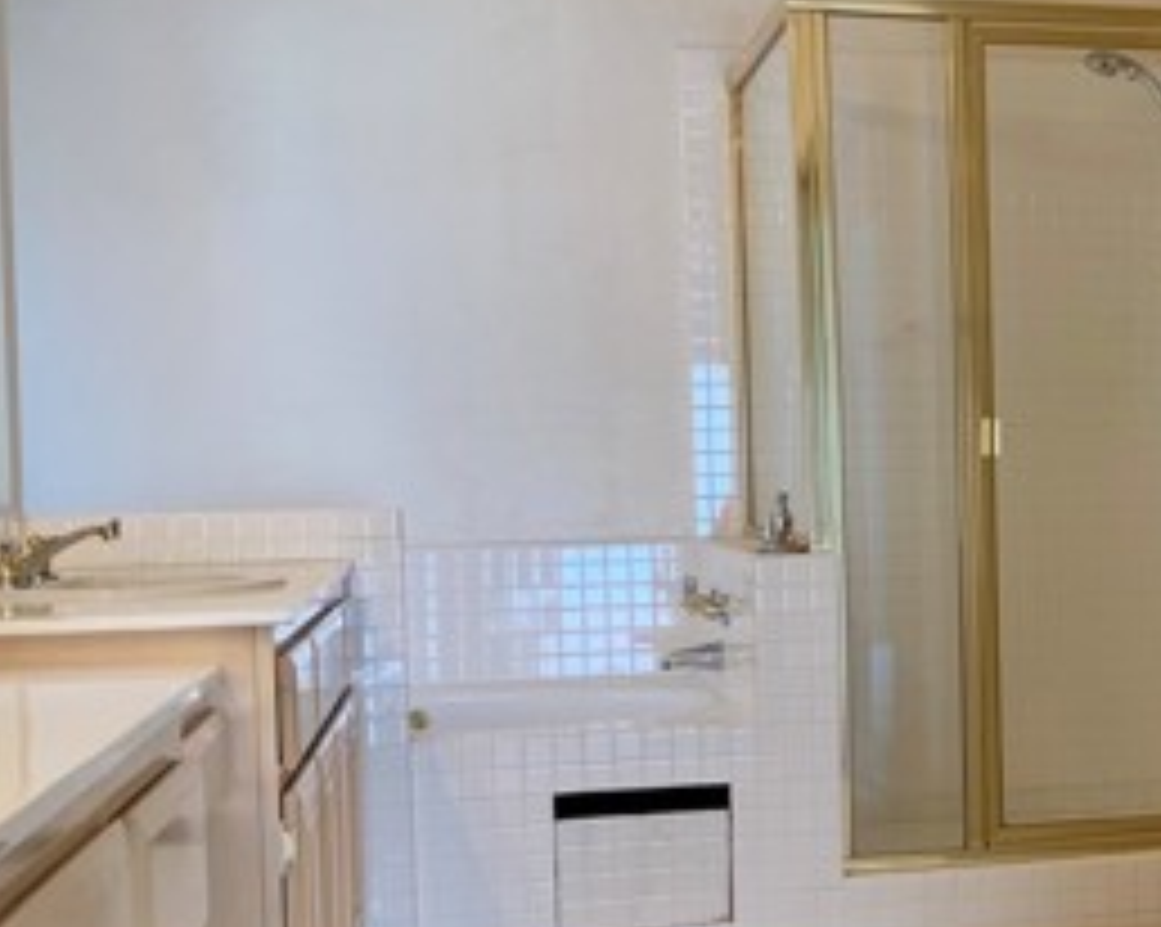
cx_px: 1102
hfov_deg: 28.6
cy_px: 554
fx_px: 2163
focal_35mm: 63
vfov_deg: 24.1
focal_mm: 4.25
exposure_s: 1/60
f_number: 1.8
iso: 64
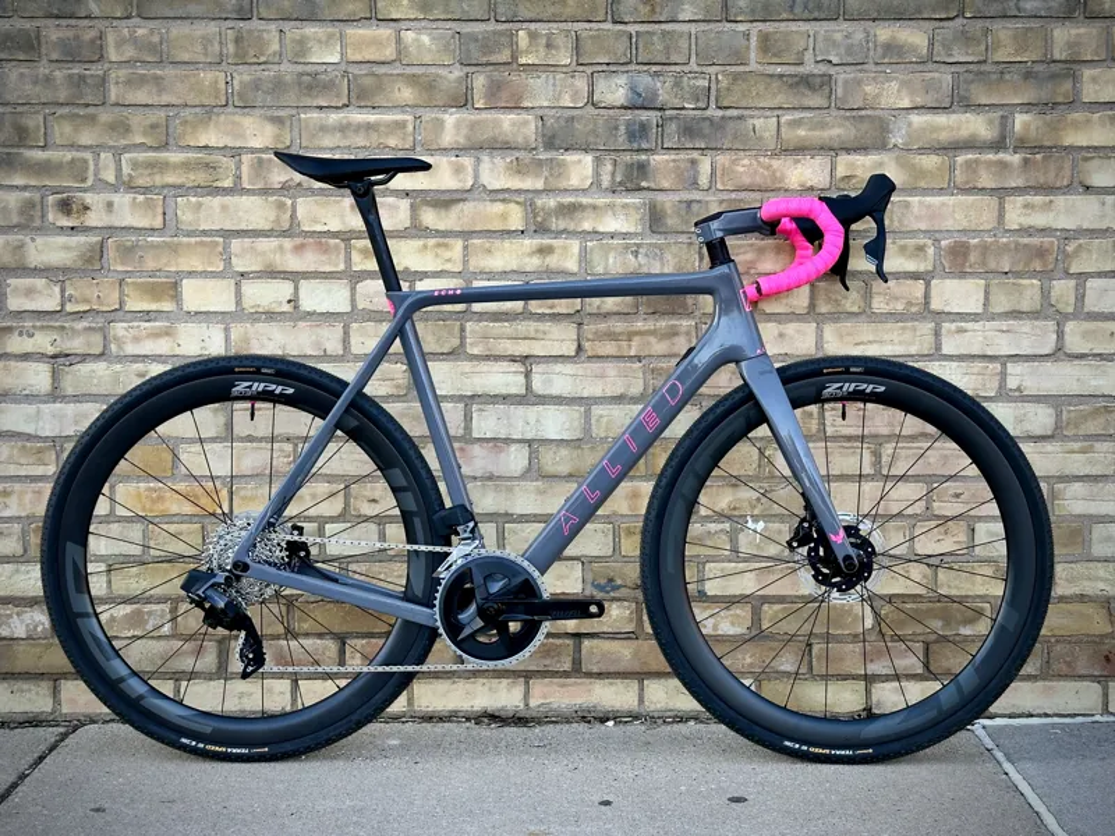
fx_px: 1546
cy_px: 418
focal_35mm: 48
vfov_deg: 30.3
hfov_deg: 39.7
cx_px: 558
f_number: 1.78
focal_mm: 6.86
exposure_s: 1/360
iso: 64
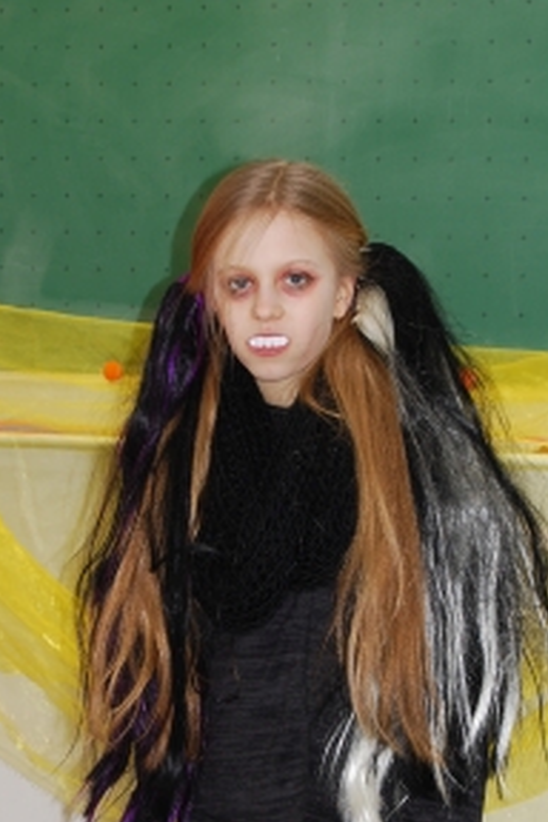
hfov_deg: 11.2
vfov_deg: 16.7
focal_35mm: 122
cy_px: 582
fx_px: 2785
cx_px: 278
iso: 280
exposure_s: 1/60
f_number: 5.6
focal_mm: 52
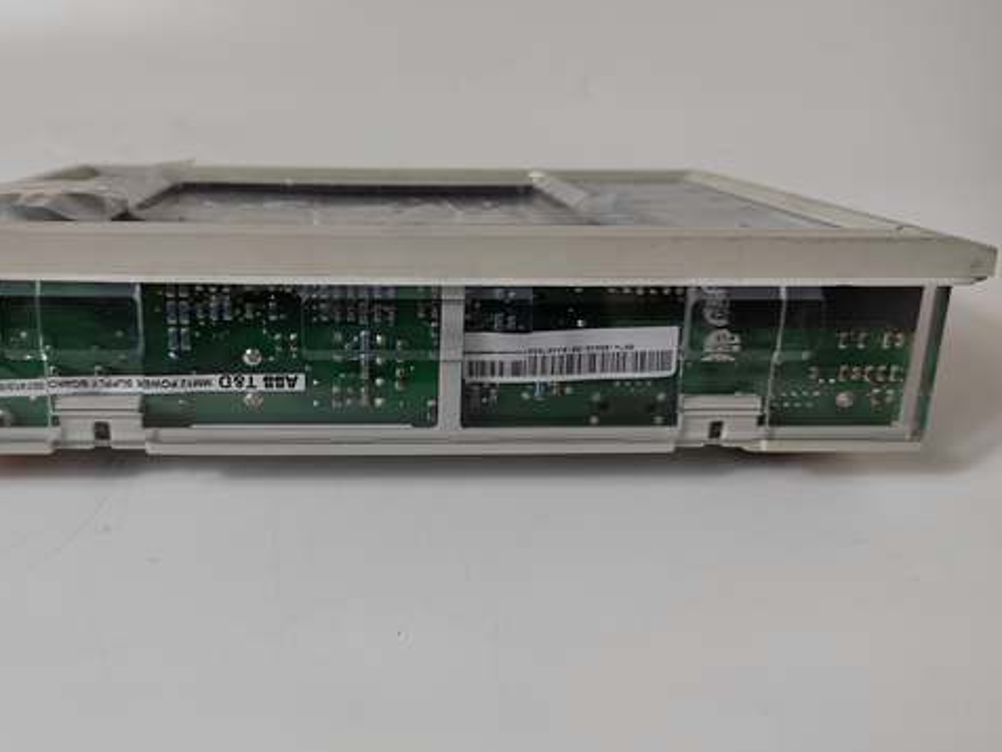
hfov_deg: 61.0
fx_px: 839
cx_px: 389
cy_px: 331
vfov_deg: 48.1
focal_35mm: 29
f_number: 1.9
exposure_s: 1/100
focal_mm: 5.52
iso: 391
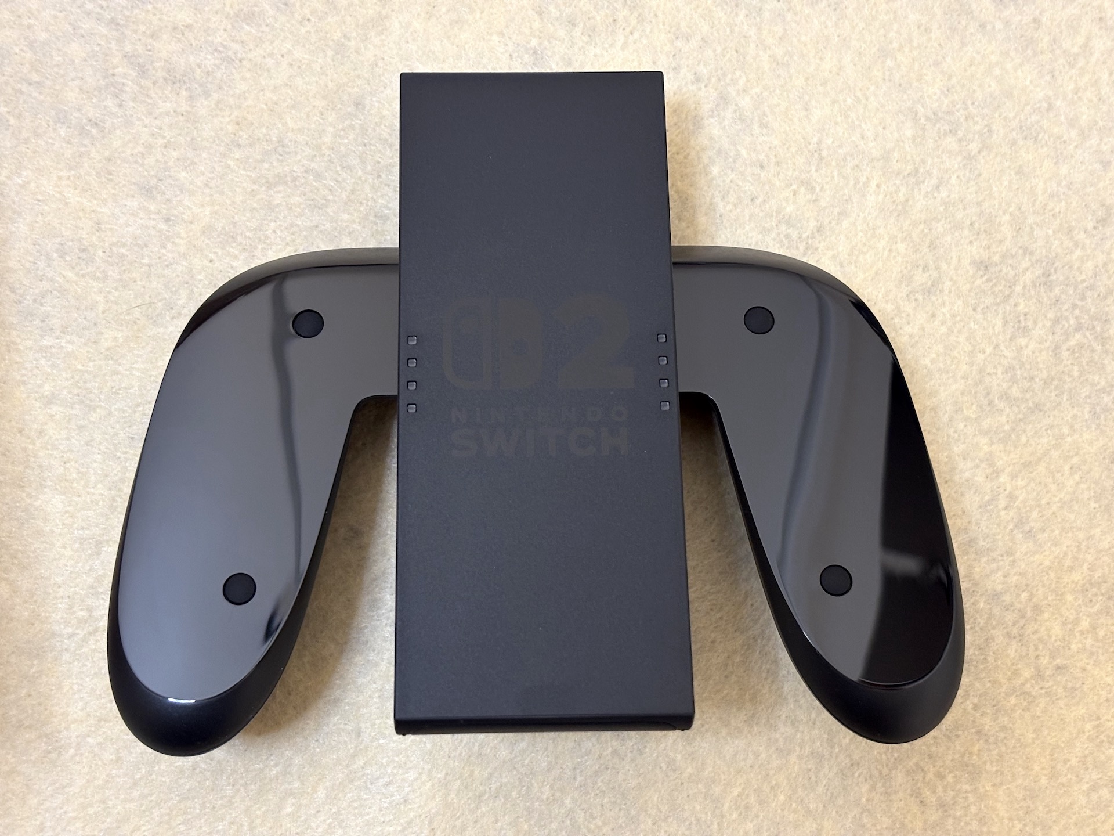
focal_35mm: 52
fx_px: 1673
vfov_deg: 28.0
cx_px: 557
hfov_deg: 36.8
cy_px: 418
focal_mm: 5.96
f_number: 1.6
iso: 160
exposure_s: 1/33
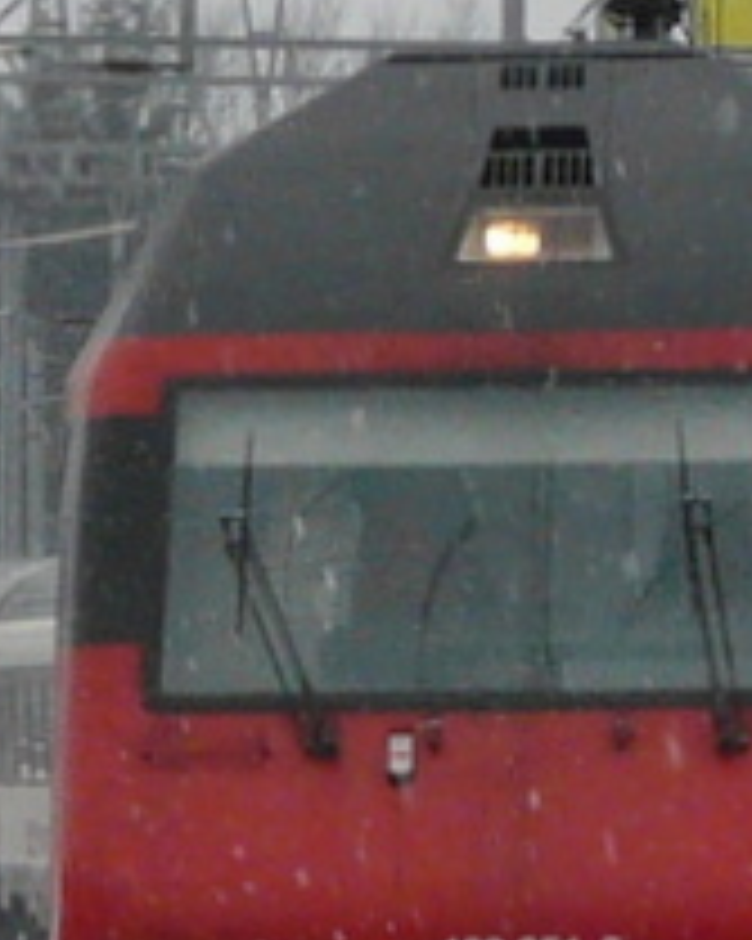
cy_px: 553
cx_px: 306
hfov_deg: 3.4
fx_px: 12500
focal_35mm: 449
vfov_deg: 4.3
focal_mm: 15.8
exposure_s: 1/320
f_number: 5.6
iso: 100
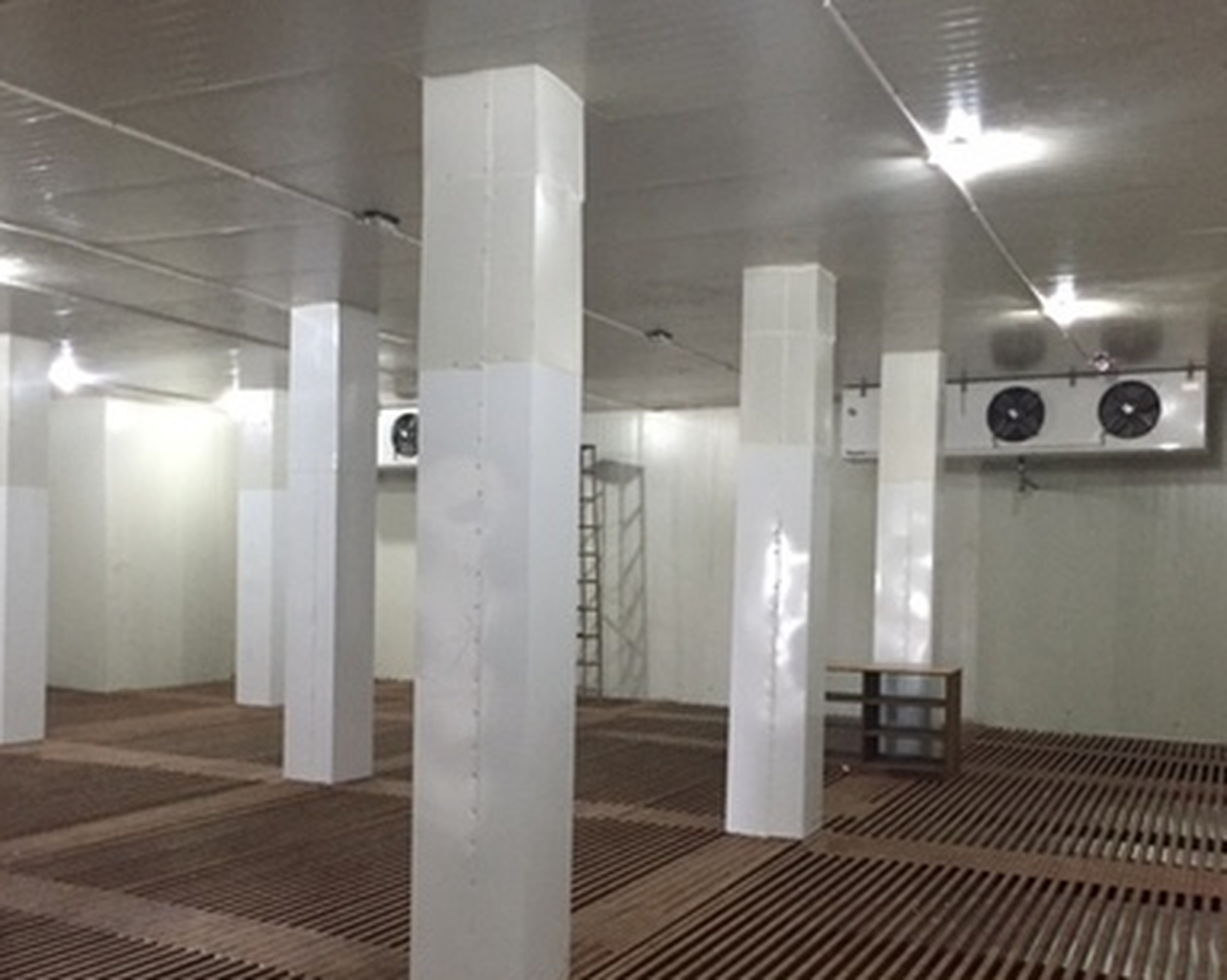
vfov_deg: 39.9
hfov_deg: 49.1
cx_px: 567
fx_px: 1343
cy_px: 591
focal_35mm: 37
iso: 250
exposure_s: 1/25
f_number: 2.2
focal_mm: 4.15
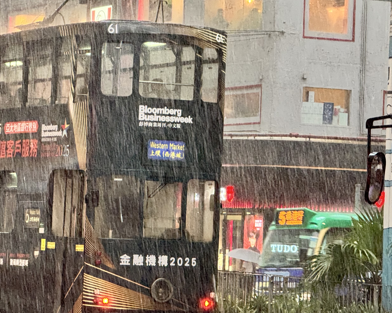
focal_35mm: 190
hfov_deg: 10.1
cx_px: 102
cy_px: 163
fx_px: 2204
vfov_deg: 8.1
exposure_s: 1/50
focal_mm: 15.66
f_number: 2.8
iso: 250
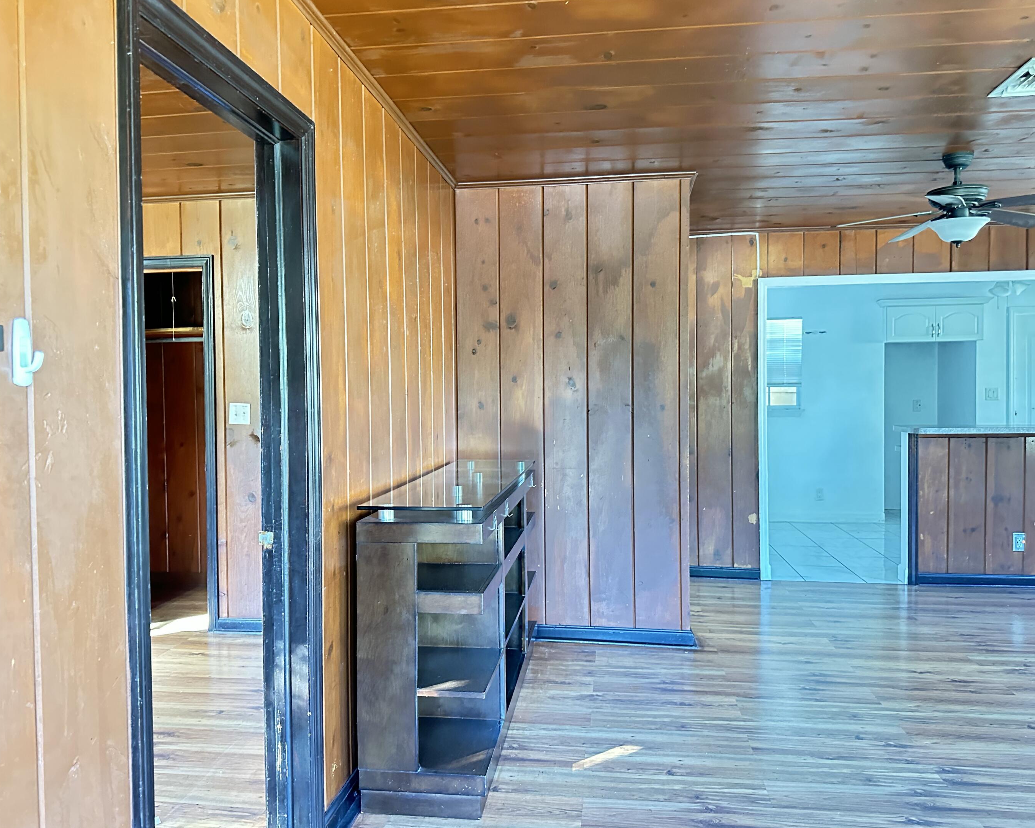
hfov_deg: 66.0
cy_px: 409
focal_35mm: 26
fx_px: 796
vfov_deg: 54.9
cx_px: 508
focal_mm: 6.86
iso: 1250
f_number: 1.78
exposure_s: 1/30
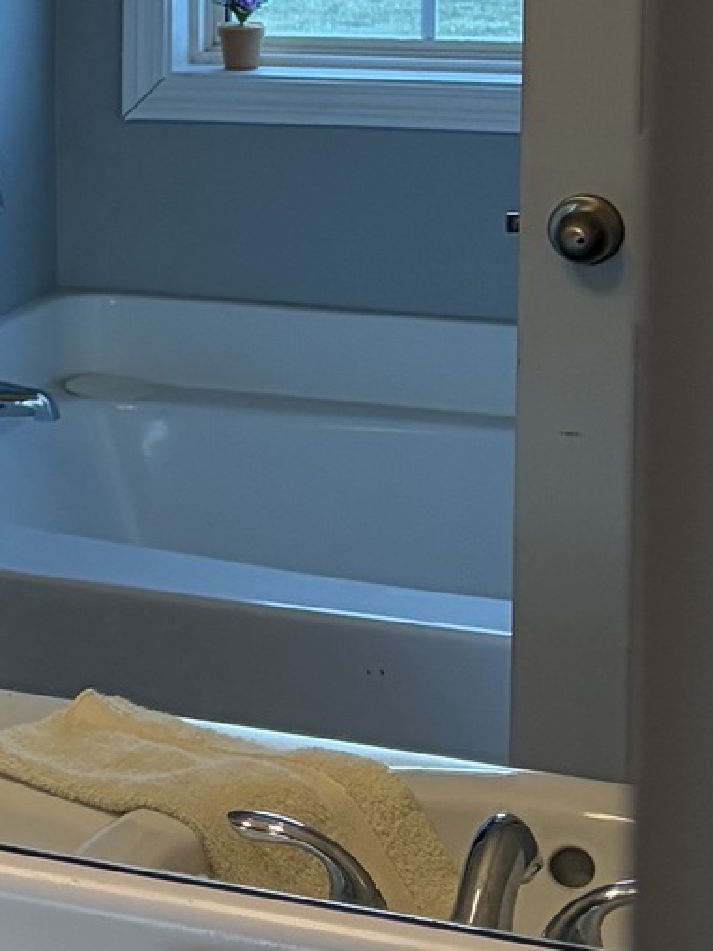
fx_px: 3241
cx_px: -741
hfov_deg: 11.3
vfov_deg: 16.4
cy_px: 56
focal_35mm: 118
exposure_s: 1/164
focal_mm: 5.96
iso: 125
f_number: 1.6
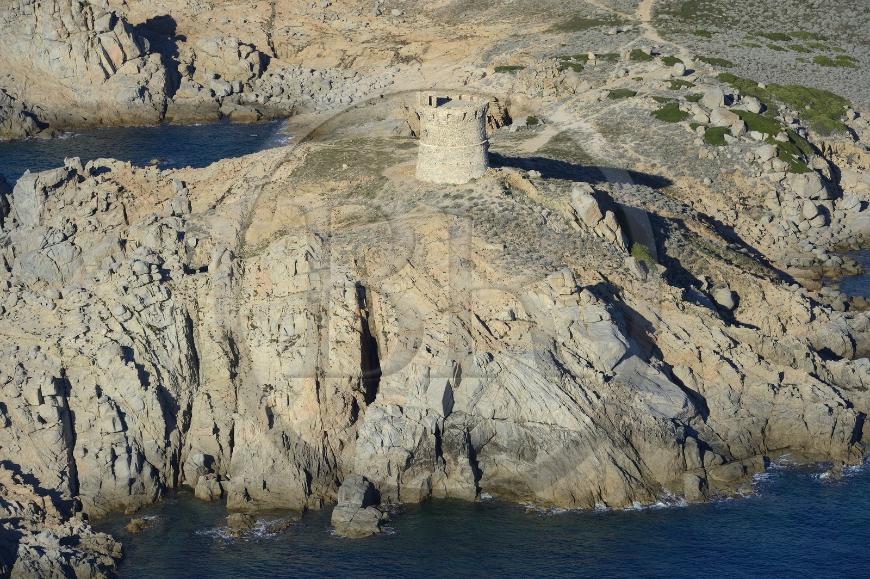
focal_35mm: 180
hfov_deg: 11.4
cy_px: 290
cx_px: 435
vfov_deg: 7.6
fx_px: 4346
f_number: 10
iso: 400
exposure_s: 1/1000
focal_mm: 180
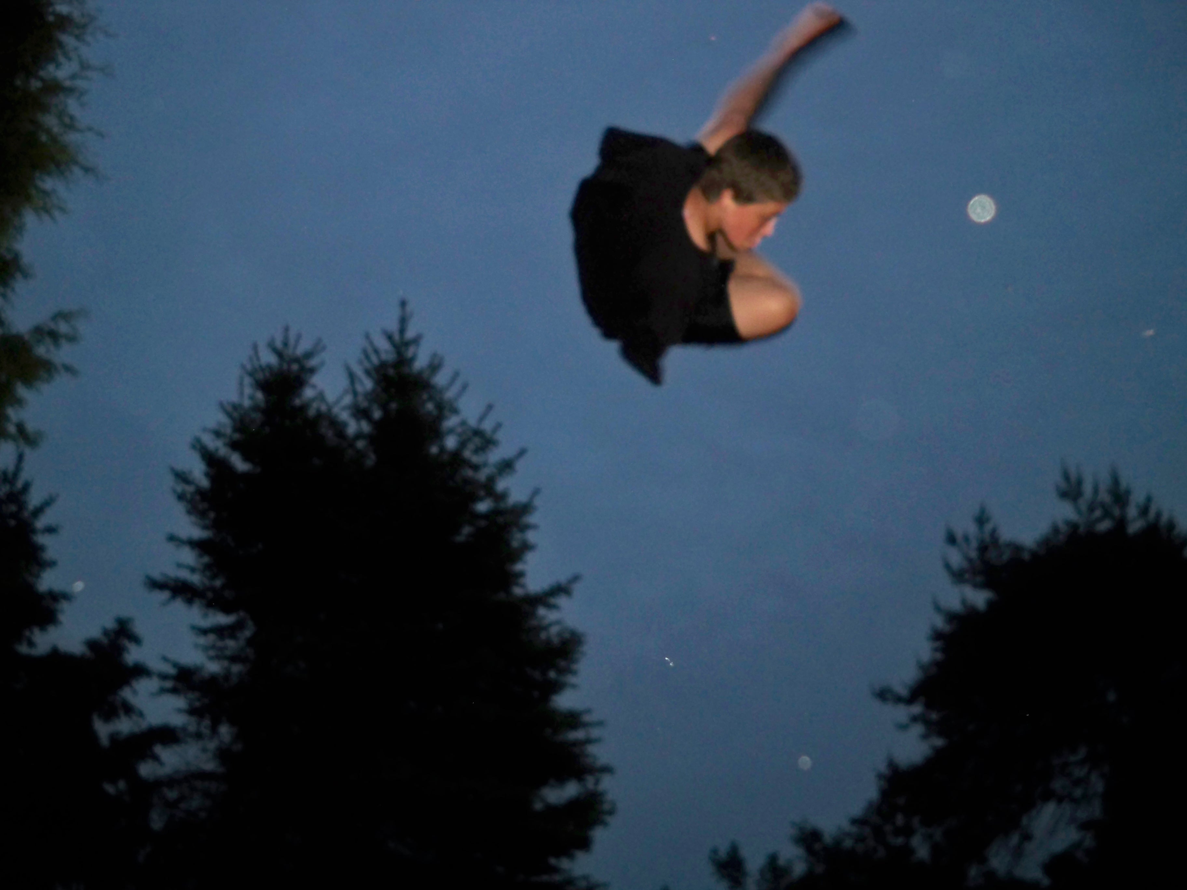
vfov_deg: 40.7
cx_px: 594
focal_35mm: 35
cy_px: 445
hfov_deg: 52.6
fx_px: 1200
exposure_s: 1/60
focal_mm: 6.3
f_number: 3.1
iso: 250
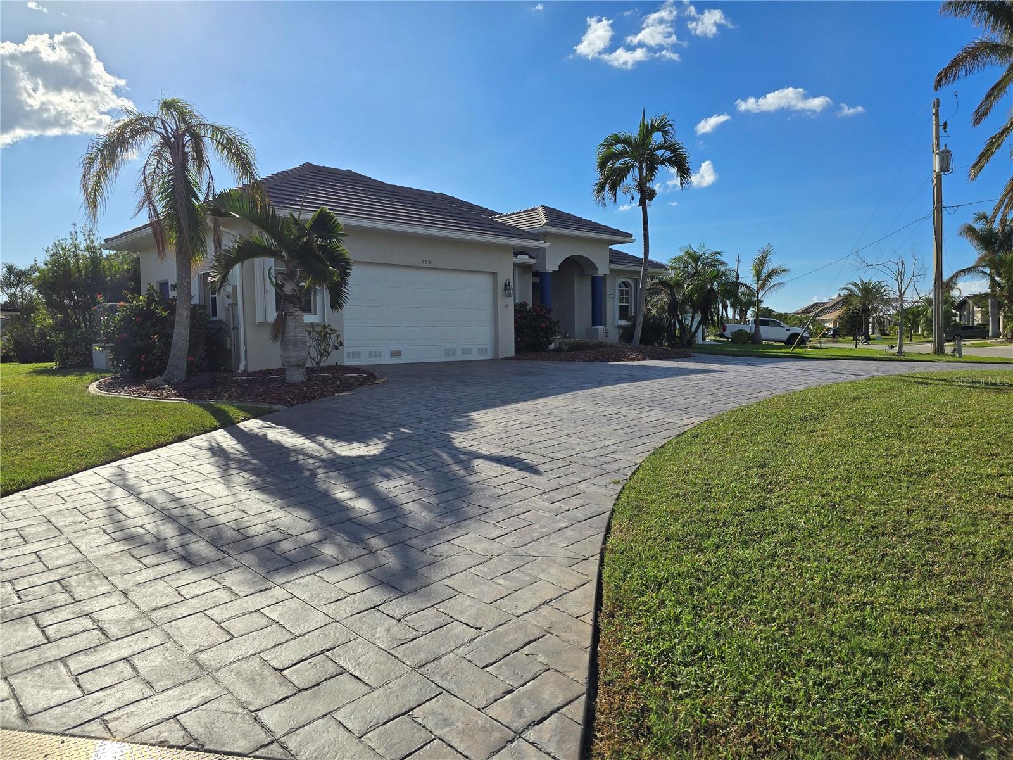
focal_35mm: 23
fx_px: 673
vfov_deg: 58.9
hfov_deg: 73.9
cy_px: 380
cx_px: 506
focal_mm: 6.3
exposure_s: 1/1472
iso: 12
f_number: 1.7
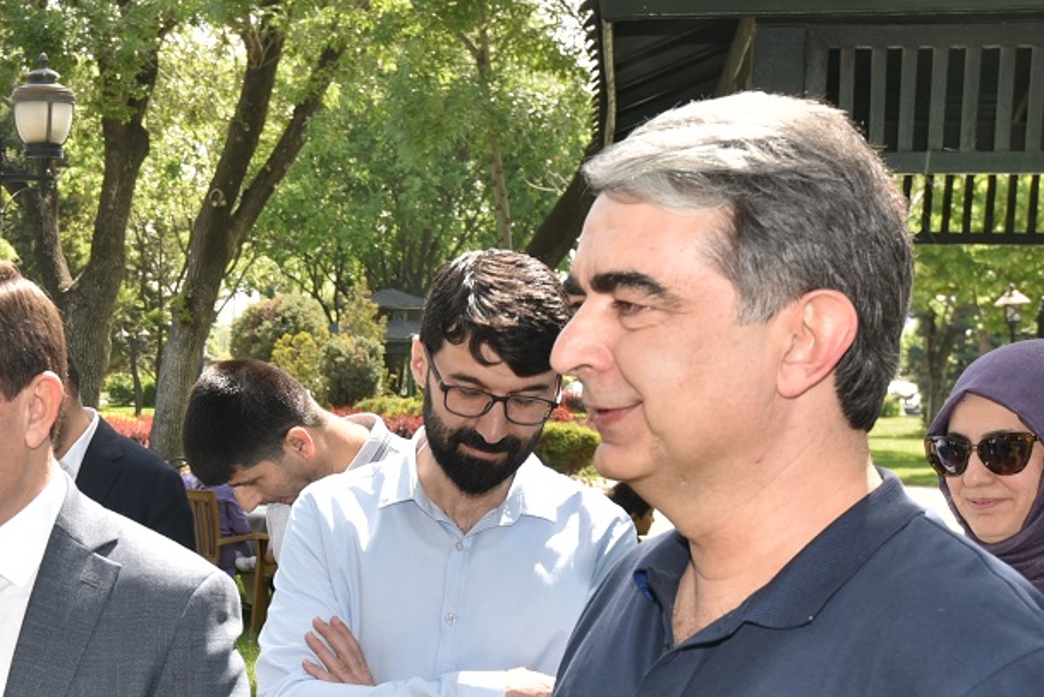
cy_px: 701
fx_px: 2147
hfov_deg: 26.3
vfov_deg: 18.0
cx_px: 74
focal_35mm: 74
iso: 100
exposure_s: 1/100
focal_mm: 30
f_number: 7.1
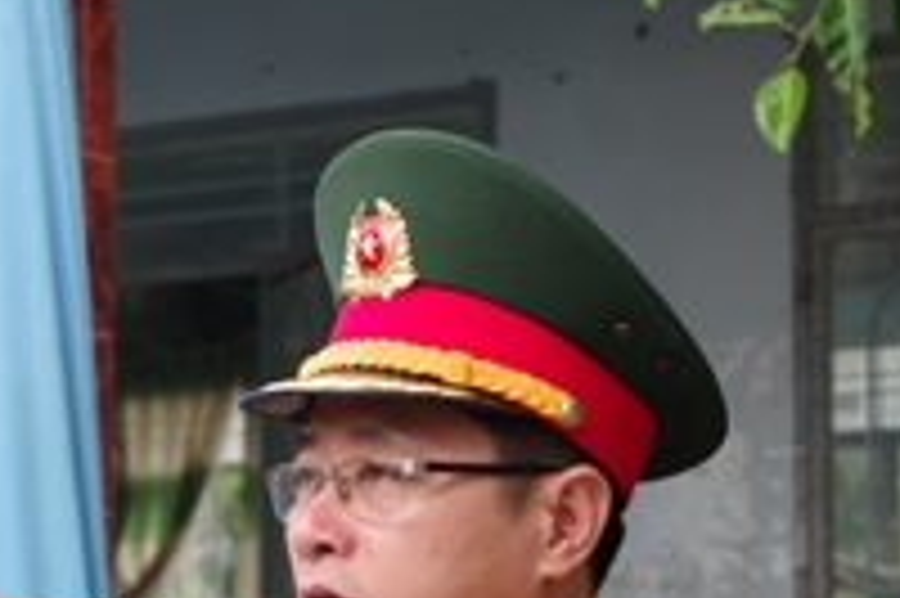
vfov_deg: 13.0
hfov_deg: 19.4
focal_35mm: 103
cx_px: 45
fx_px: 2573
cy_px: 677
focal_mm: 28
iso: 200
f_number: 4
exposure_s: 1/125
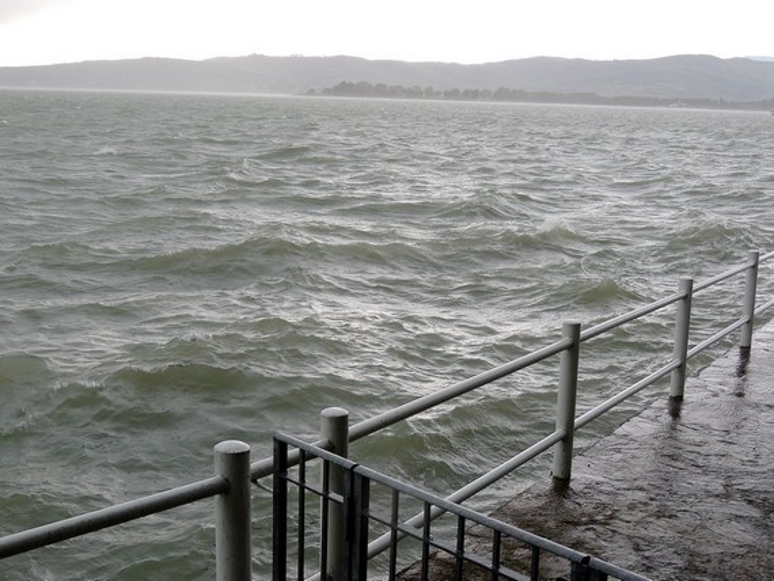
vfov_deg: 30.9
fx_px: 1051
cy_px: 290
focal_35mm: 47
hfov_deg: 40.4
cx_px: 387
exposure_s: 1/50
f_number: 3.5
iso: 100
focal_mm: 8.3
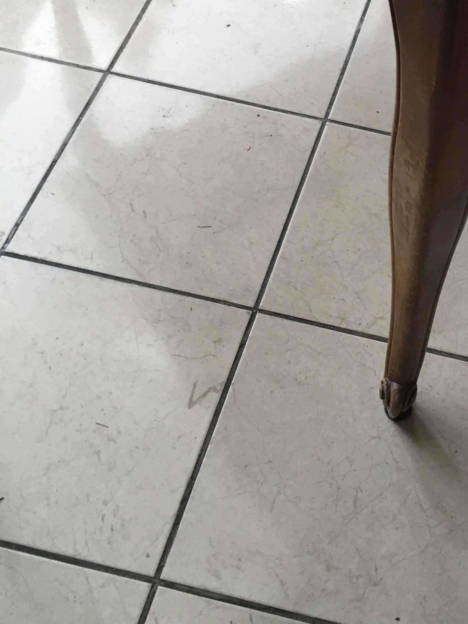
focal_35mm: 52
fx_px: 938
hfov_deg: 27.1
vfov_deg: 36.3
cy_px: 186
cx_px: 413
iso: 50
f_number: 2.2
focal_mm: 4.15
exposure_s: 1/33
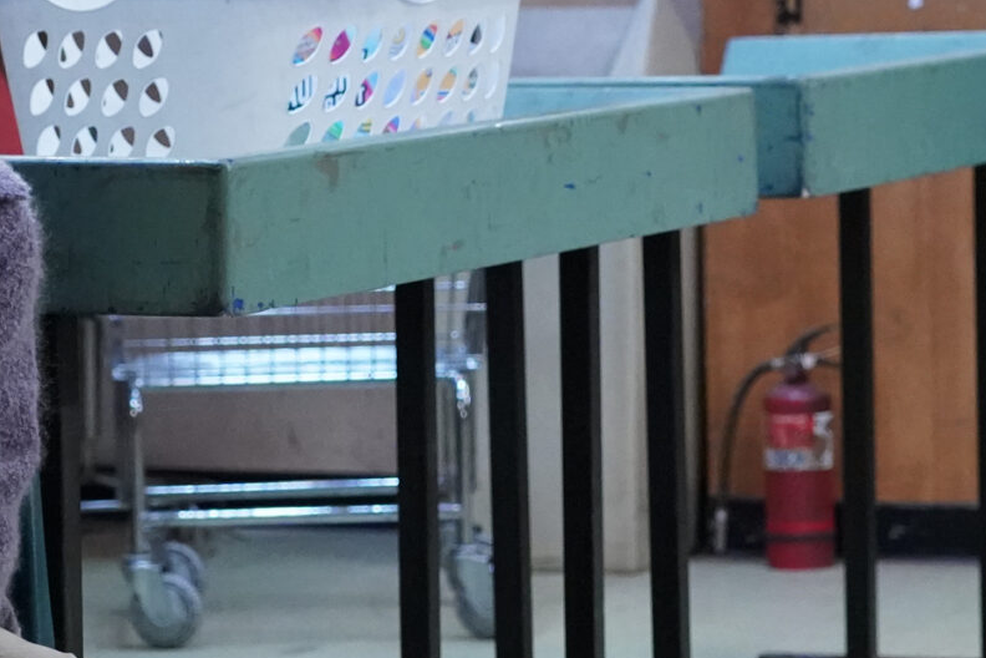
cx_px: 636
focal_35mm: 210
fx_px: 5751
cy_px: 554
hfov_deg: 9.8
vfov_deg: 6.5
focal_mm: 65
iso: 8000
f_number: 4
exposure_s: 1/160
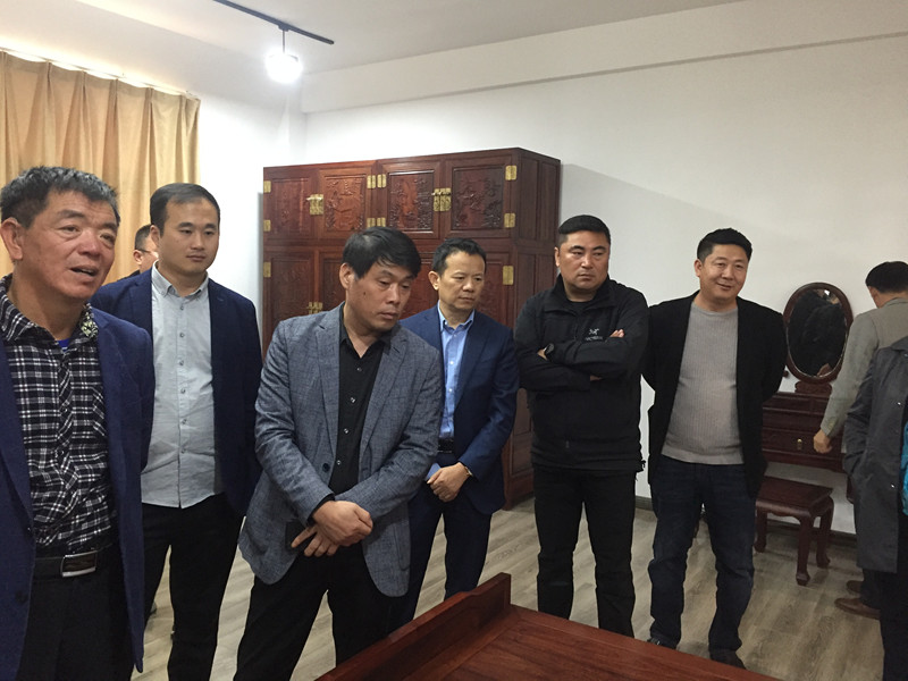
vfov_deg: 48.2
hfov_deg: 61.7
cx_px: 454
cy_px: 340
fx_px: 761
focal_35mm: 29
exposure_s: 1/20
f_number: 2.2
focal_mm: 4.15
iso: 250
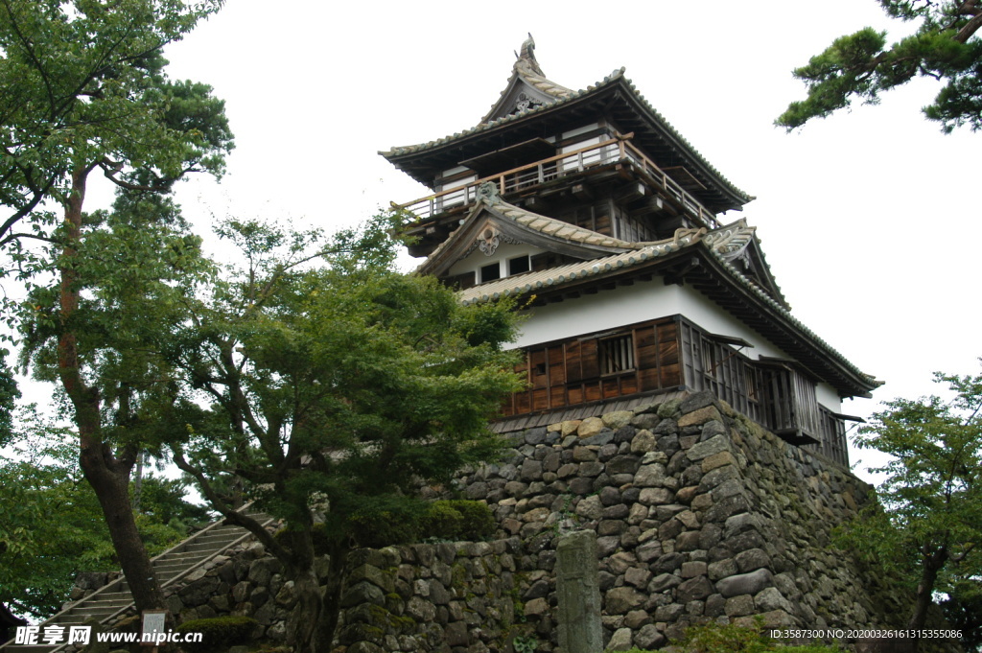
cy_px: 326
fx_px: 981
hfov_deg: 53.2
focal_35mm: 36
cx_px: 491
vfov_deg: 36.8
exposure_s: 1/200
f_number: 7.1
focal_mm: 24
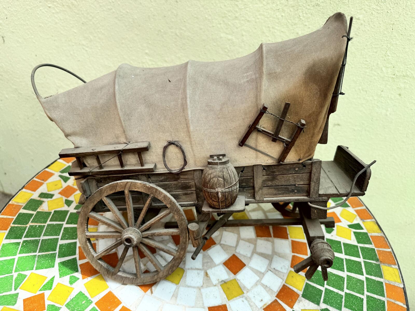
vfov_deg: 56.8
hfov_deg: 71.6
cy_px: 156
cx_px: 208
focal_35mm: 24
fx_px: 288
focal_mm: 6.76
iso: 80
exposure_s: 1/832
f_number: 1.78
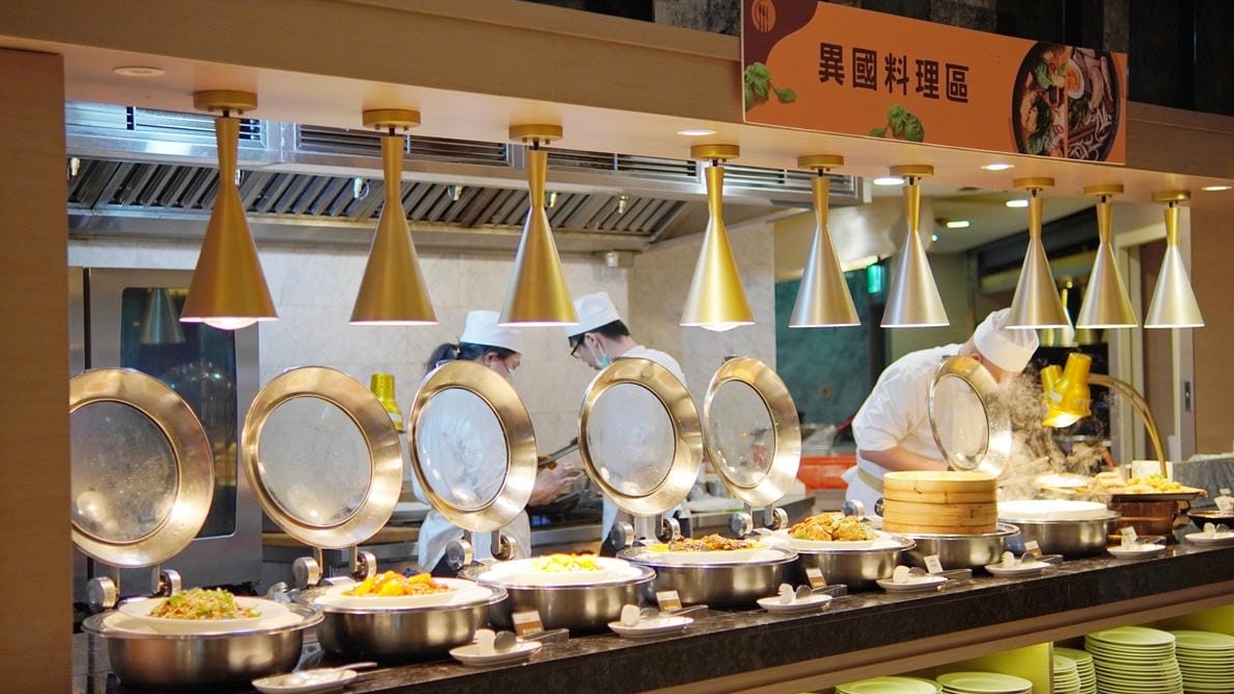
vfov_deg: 22.8
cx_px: 616
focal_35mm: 53
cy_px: 349
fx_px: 1719
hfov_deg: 39.5
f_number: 1.4
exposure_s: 1/320
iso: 320
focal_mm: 33
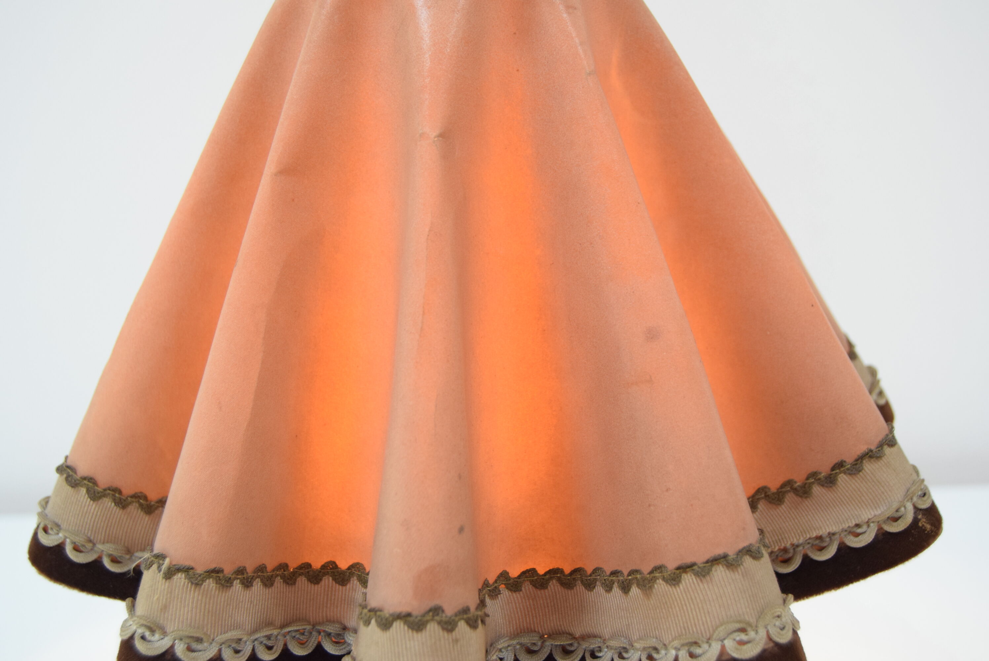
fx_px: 1320
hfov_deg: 41.1
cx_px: 494
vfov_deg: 28.1
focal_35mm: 48
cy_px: 330
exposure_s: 1/125
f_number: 5.6
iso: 1600
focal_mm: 32
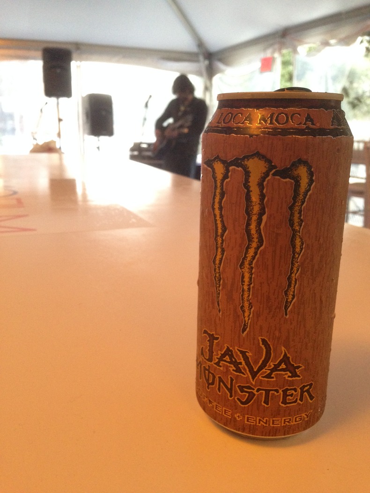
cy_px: 246
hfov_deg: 43.0
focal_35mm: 33
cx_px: 185
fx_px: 470
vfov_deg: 55.3
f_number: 2.4
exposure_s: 1/20
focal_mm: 4.12
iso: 250
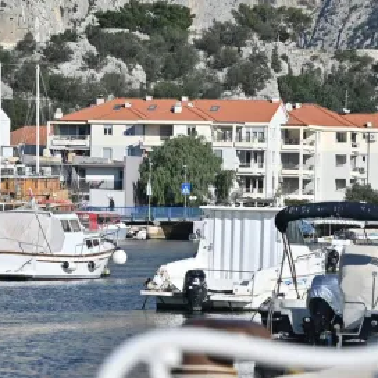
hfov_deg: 6.4
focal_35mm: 275
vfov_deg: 6.4
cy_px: 170
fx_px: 3397
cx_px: 354
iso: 100
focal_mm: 116
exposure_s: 1/1250
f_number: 5.6
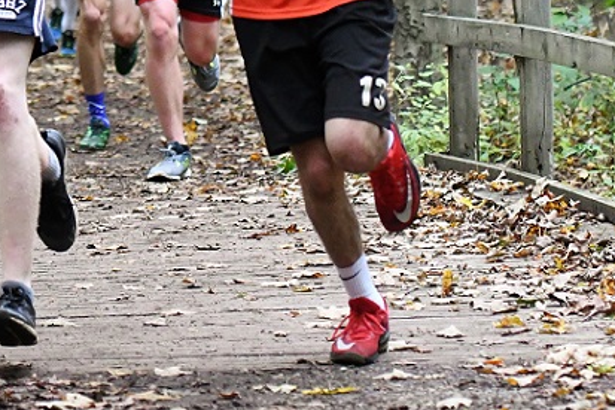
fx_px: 3825
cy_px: -25
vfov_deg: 6.1
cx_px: 52
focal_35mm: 224
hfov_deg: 9.2
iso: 5600
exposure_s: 1/1000
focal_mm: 70
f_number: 3.2
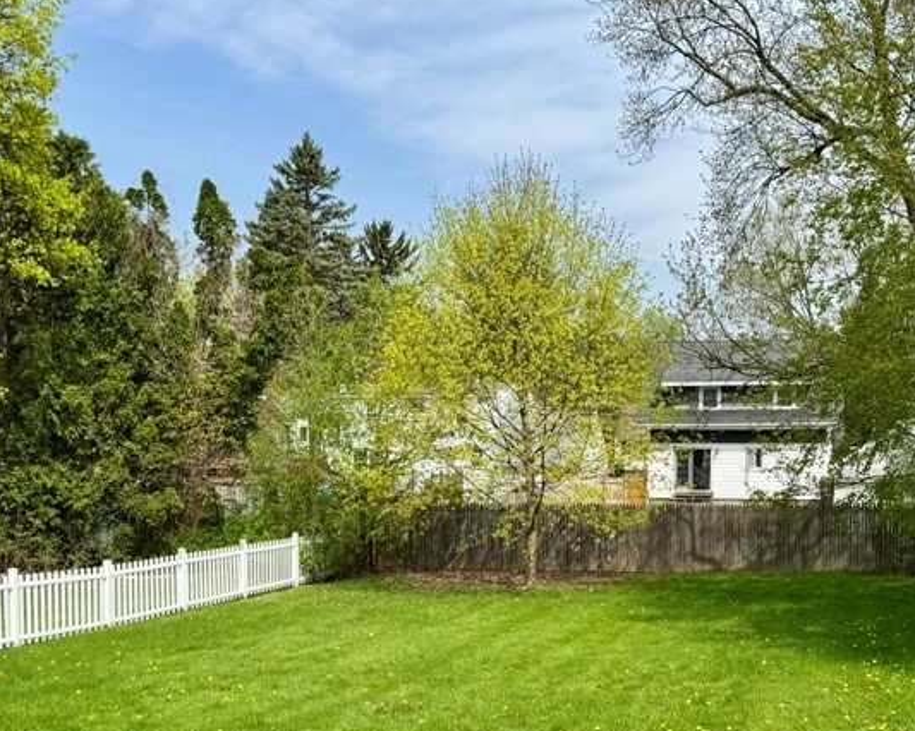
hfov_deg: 40.9
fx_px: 1218
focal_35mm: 45
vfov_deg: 32.8
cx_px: 560
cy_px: 537
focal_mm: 6.76
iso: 80
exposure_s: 1/3096
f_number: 1.78
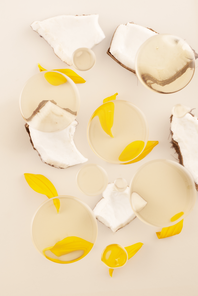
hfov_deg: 13.1
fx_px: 865
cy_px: 148
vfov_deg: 19.4
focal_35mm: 105
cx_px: 99
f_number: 16
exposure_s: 1/100
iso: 100
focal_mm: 105
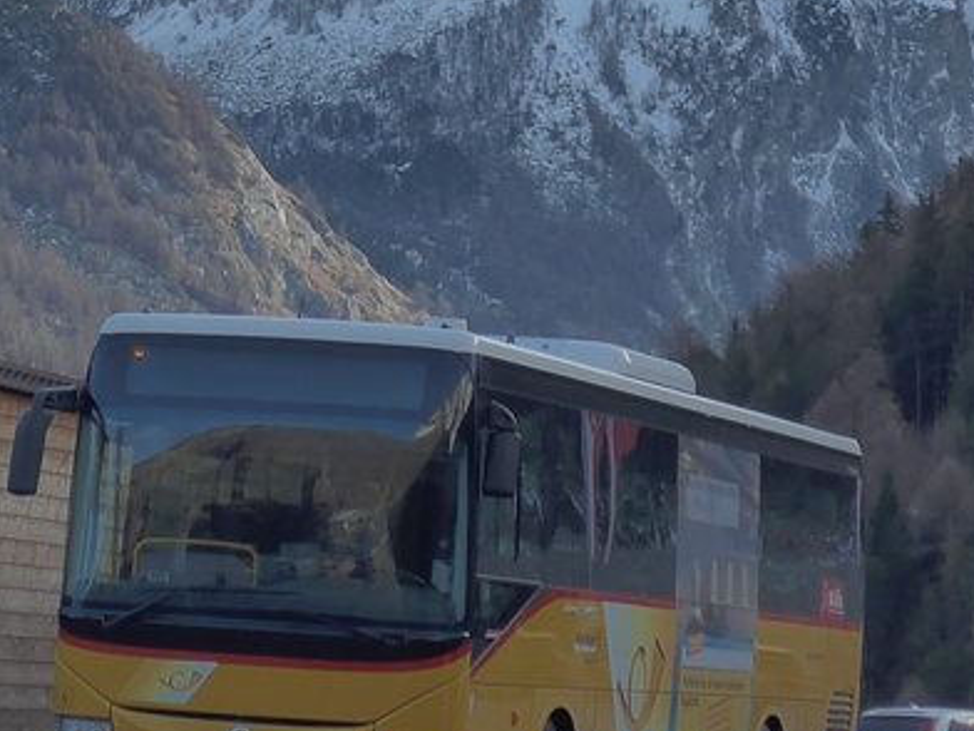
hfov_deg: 9.8
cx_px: 373
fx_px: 5684
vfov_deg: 7.3
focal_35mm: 202
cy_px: -22
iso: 160
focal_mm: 13.4
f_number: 3.9
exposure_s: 1/640
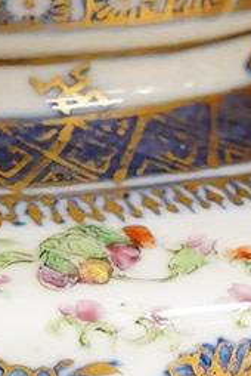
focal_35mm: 348
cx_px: -68
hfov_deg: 3.9
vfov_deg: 5.9
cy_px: 450
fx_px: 3629
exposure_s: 1/160
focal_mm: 30
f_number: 3.5
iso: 2500
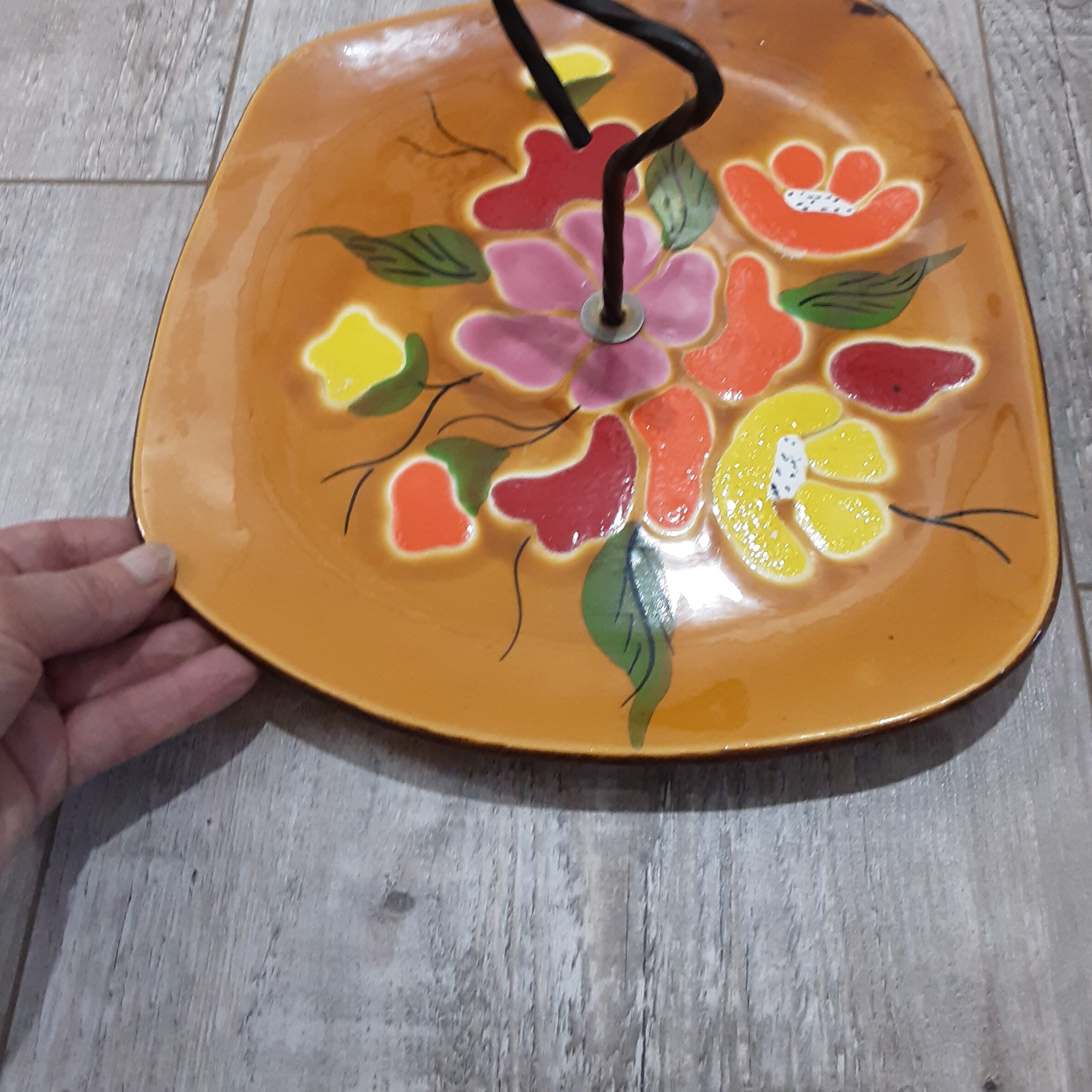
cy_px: 365
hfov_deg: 48.5
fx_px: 1213
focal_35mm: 34
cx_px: 545
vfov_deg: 47.7
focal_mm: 2.9
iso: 200
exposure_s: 1/25
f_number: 1.9
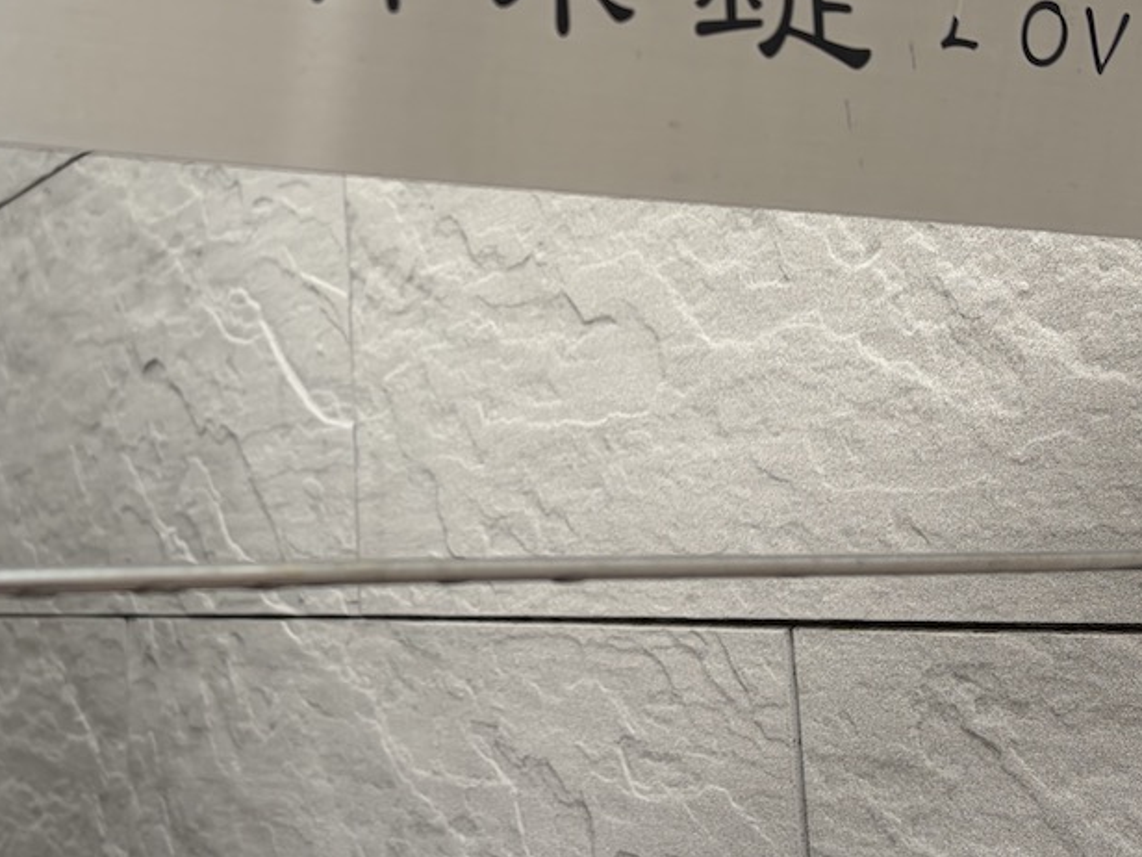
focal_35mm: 54
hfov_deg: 35.4
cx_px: 450
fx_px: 1781
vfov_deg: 27.0
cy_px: 341
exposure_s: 1/161
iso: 40
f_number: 1.6
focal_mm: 5.96
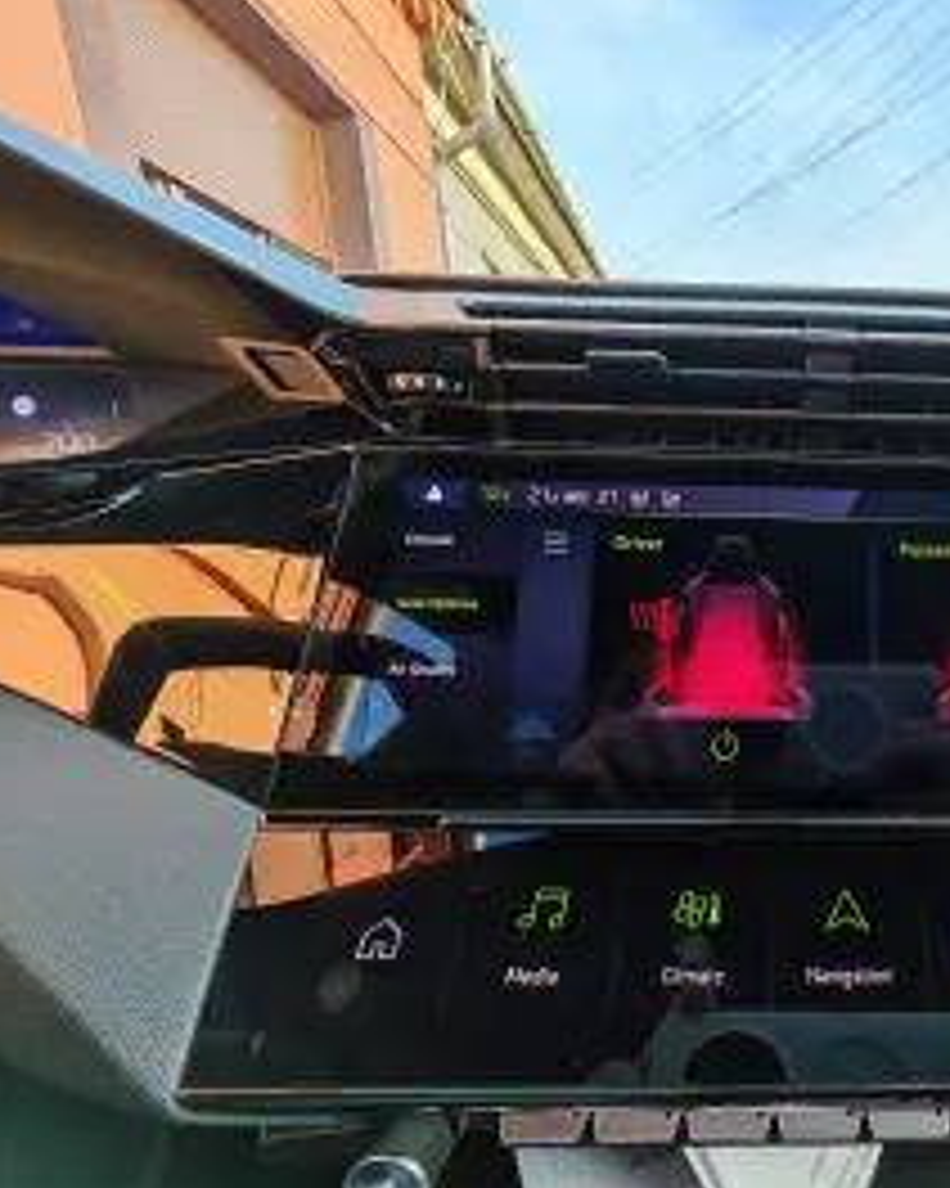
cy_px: 594
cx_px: 792
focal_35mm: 16
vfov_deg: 93.1
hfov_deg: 70.3
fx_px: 563
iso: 50
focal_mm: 1.82
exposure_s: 1/50
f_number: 2
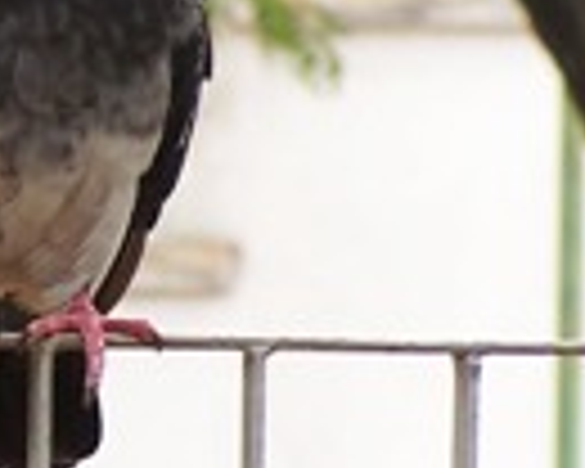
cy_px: 36
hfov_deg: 2.4
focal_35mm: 797
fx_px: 13799
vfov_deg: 1.9
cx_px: -738
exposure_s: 1/80
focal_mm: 26.4
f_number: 3.6
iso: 80
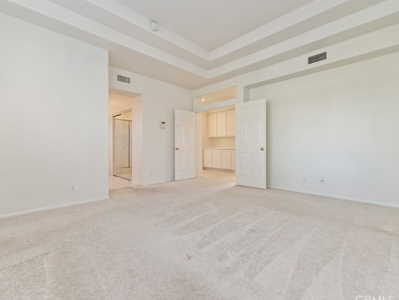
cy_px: 148
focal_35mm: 16
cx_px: 199
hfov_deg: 94.5
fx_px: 184
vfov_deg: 78.1
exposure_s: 1/60
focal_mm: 14
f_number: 4
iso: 280
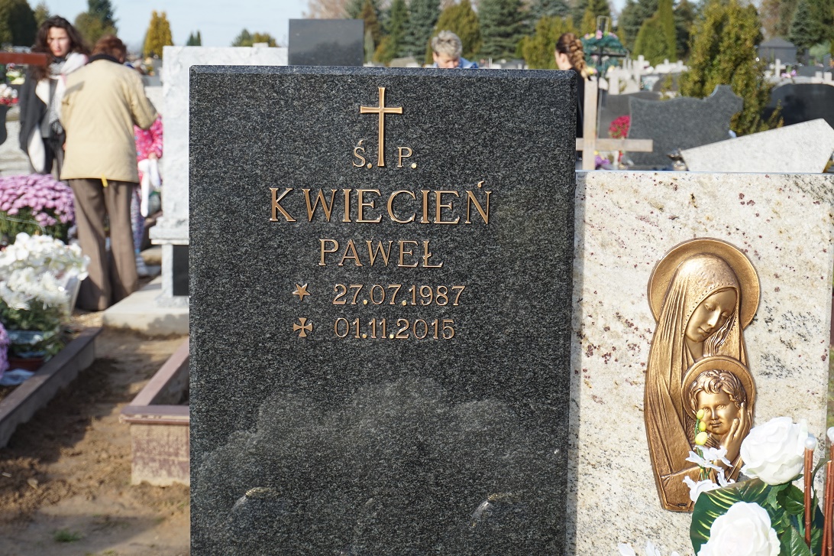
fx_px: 1737
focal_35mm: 75
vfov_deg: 18.2
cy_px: 278
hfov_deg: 27.0
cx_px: 417
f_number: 7.1
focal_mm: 50
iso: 100
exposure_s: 1/200
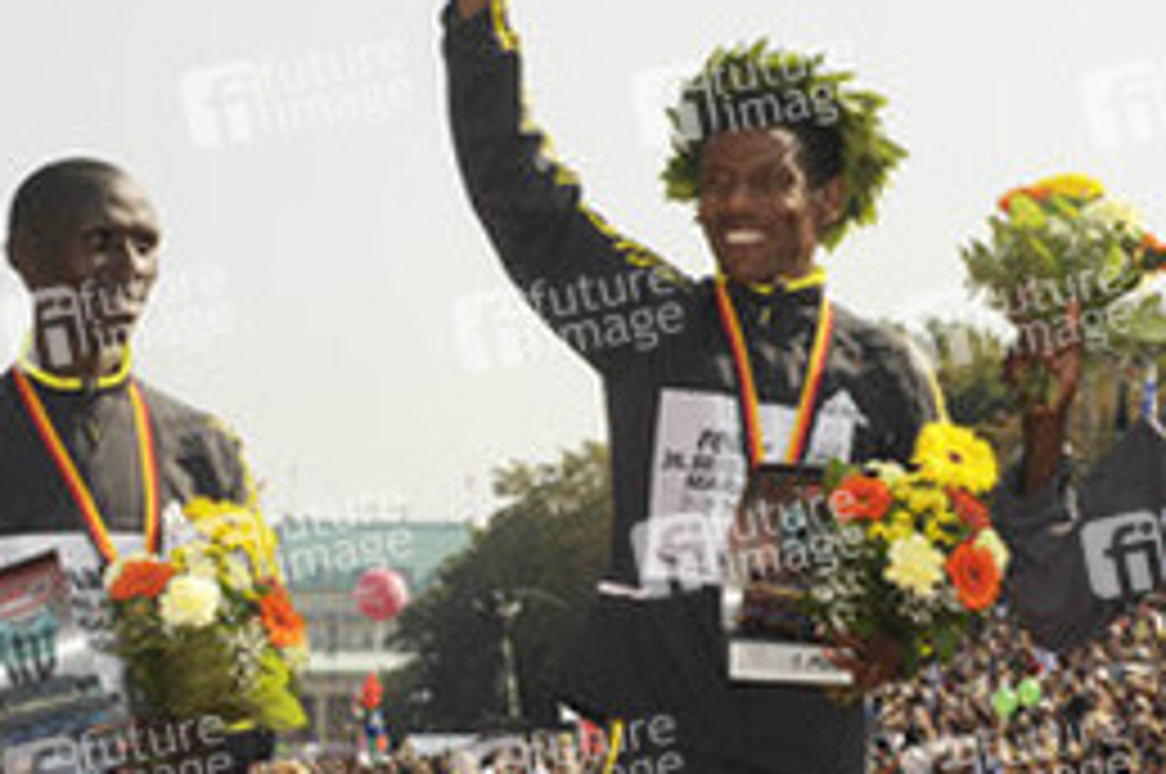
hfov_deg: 16.8
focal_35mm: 122
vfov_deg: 11.2
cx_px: 628
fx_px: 3946
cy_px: 432
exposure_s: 1/320
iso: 500
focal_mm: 70
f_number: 18
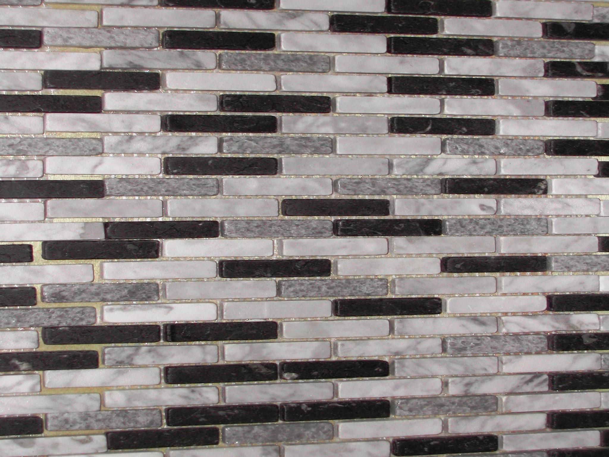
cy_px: 228
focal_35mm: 77
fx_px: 1355
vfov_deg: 19.1
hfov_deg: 25.3
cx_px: 304
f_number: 4
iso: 100
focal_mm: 16.3
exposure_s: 1/60.1
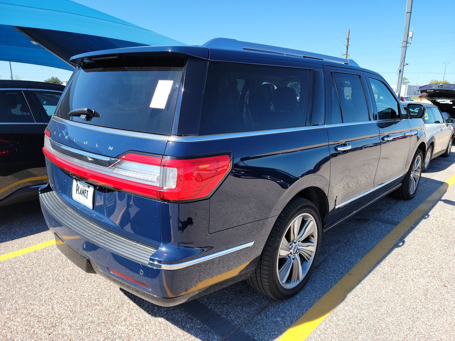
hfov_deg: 71.6
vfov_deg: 56.8
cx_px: 228
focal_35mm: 24
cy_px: 170
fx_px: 315
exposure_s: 1/450
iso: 50
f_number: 1.8
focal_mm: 6.7
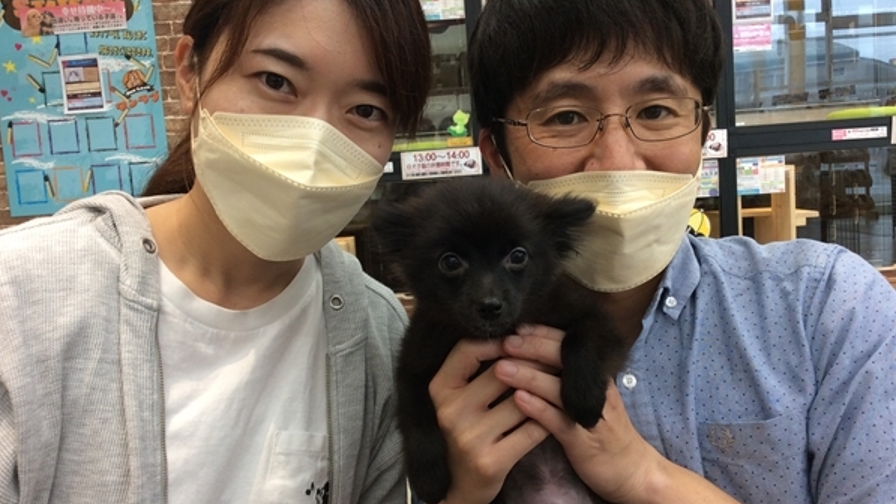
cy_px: 248
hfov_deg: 56.6
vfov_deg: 33.7
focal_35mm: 35
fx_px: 832
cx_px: 447
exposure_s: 1/30
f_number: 2.4
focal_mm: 3.3
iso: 40
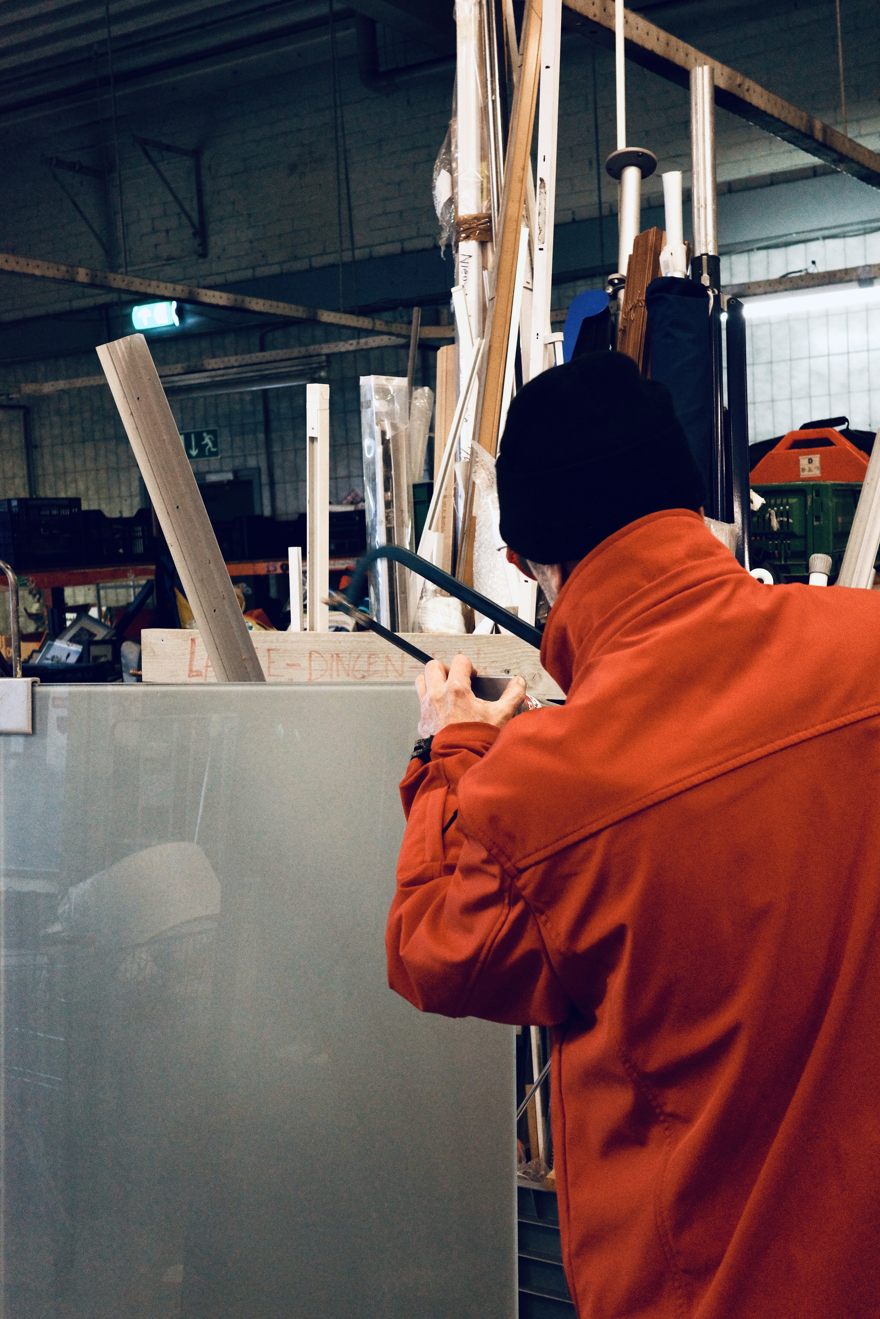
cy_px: 660
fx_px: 1467
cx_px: 440
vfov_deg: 48.5
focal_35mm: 40
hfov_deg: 33.4
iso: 1250
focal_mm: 26
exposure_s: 1/60
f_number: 5
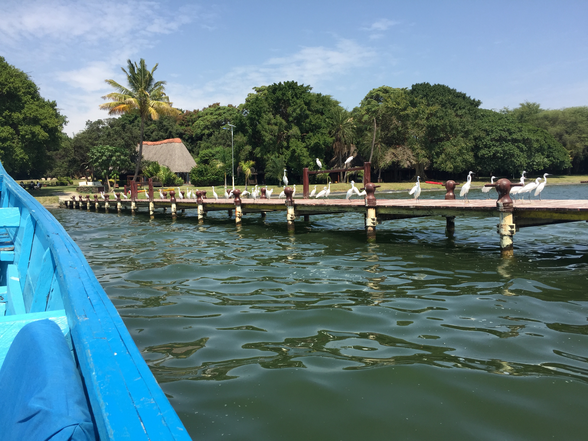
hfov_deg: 61.7
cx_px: 294
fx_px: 493
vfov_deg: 48.2
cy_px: 220
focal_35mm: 29
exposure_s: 1/1364
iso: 32
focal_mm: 4.15
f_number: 2.2
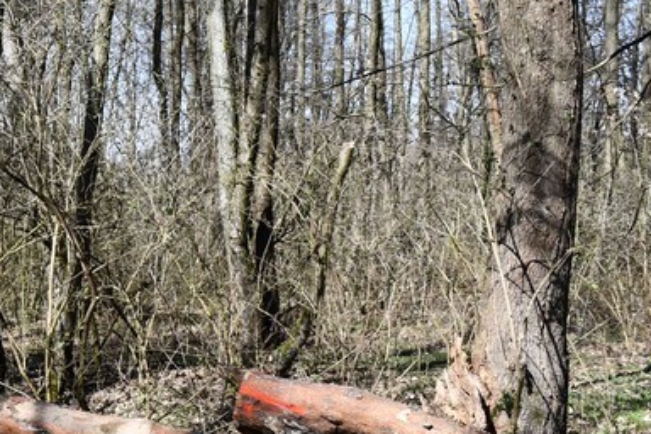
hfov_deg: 24.4
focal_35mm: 72
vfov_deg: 18.9
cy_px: 157
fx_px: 1302
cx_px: -203
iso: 200
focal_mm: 18
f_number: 7.1
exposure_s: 1/250
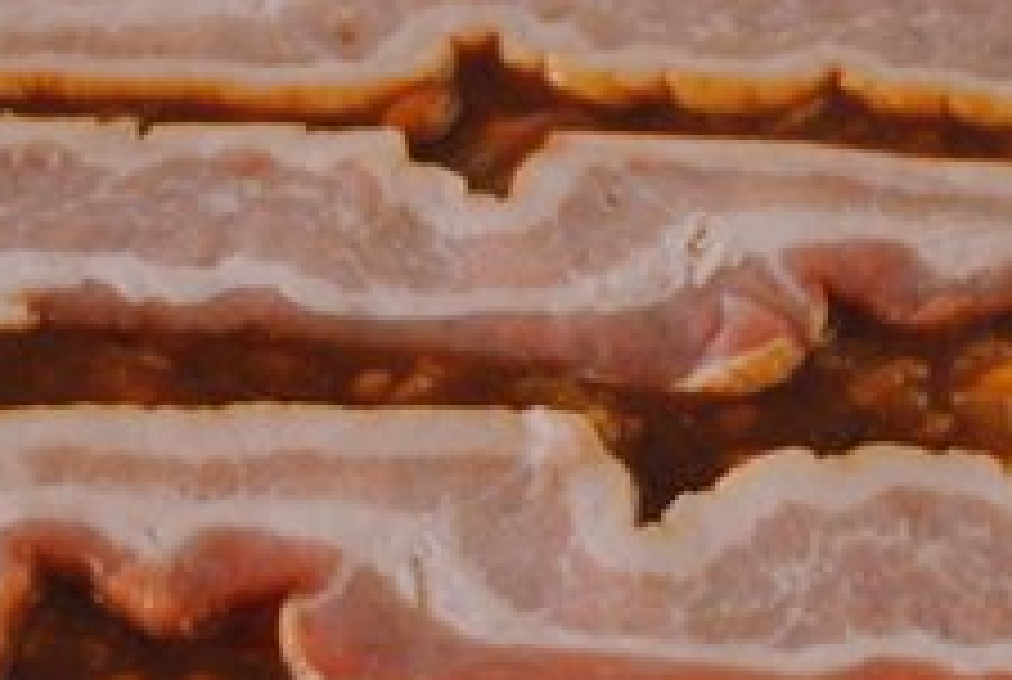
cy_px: 601
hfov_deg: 18.4
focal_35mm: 111
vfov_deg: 12.3
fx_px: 3127
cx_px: 486
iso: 800
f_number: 4.2
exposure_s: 1/30
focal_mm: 26
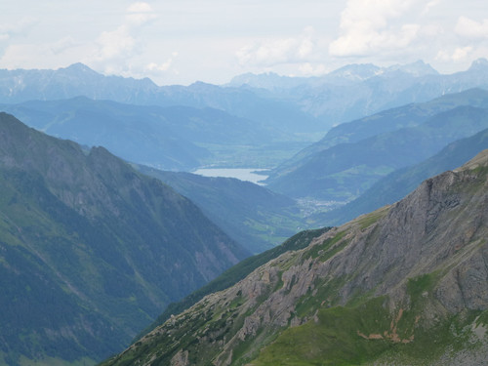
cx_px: 244
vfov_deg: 15.4
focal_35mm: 96
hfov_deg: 20.4
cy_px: 183
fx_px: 1353
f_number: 4.9
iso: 160
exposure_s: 1/400
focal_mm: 16
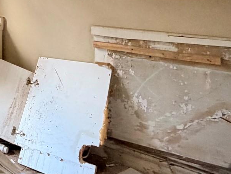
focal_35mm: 48
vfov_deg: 27.7
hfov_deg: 31.9
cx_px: -57
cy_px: -17
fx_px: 320
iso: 320
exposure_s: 1/96
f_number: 2.2
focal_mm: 2.22
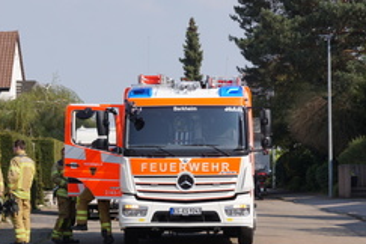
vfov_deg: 6.2
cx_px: 185
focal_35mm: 222
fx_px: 2257
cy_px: 165
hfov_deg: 9.3
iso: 100
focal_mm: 90
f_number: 8
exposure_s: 1/250
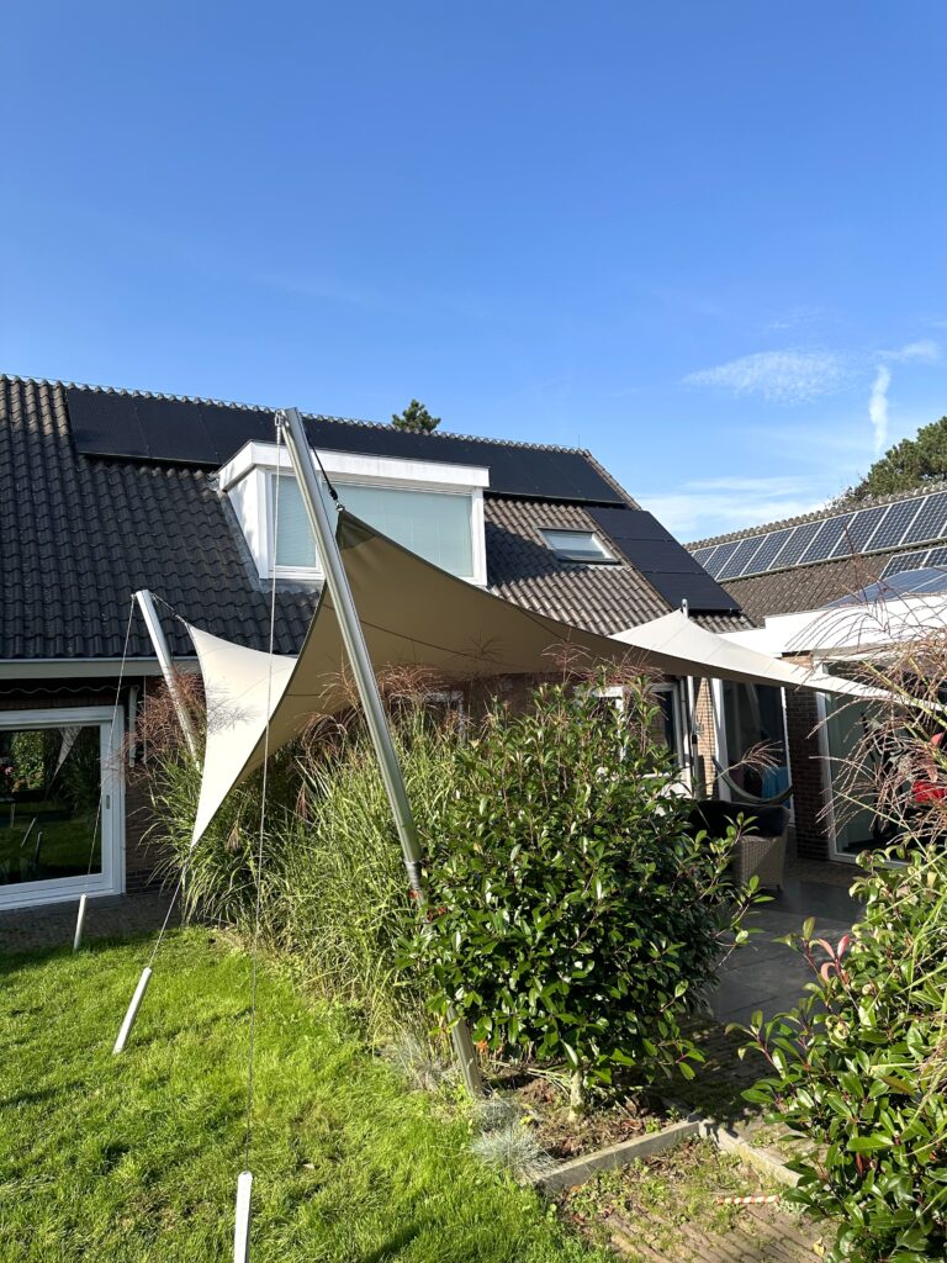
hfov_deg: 56.8
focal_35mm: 24
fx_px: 875
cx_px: 474
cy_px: 632
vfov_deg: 71.6
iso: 80
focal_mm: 6.86
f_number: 1.78
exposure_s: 1/3058
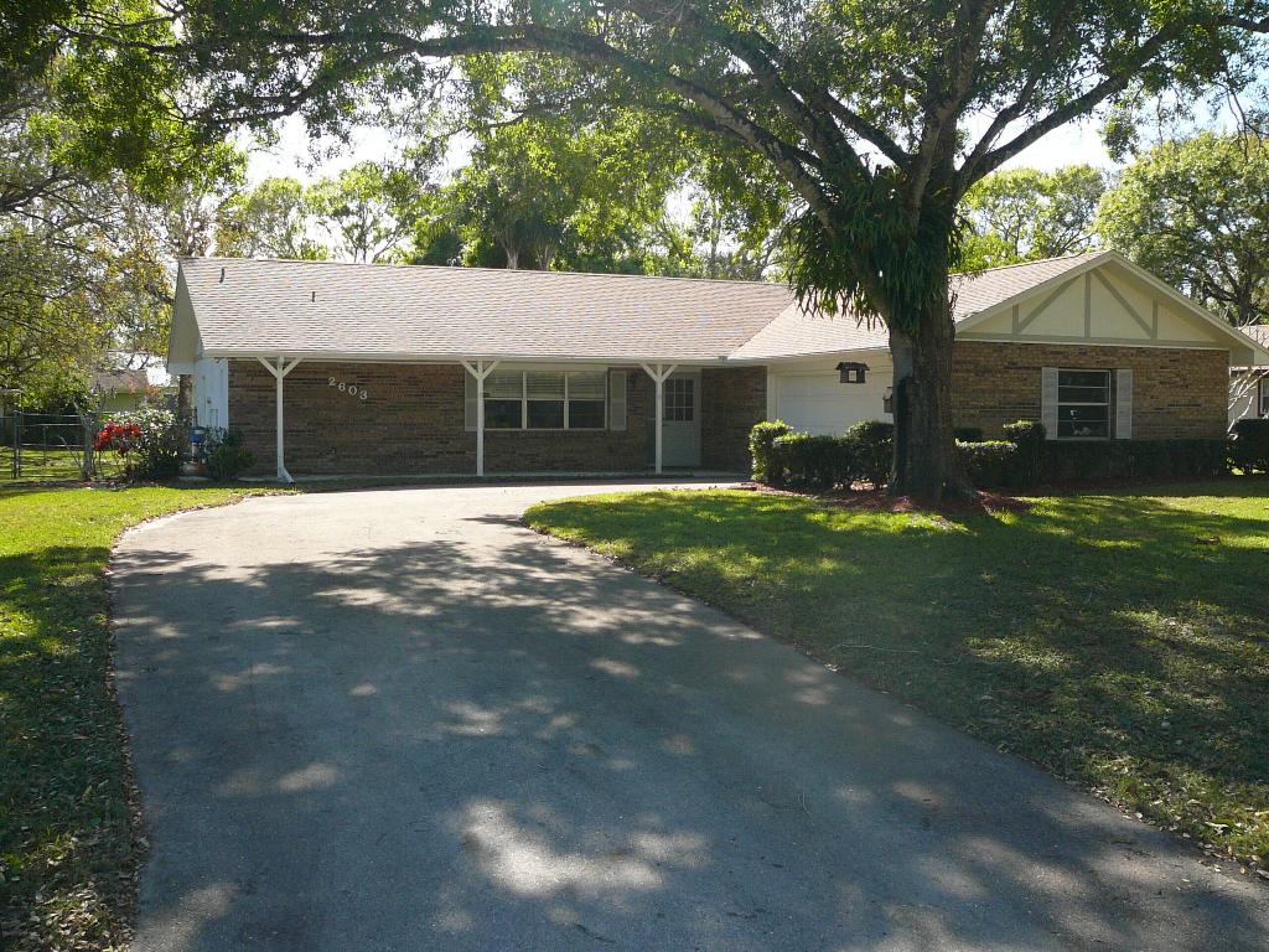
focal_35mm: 35
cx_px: 634
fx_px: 1283
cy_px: 476
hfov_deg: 52.6
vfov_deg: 40.7
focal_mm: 5.2
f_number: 2.8
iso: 80
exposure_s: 1/400
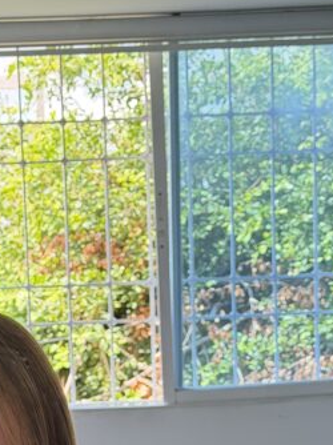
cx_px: 17
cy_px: 470
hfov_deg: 12.7
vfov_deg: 16.7
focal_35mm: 115
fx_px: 1477
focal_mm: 6.76
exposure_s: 1/209
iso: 125
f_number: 1.78
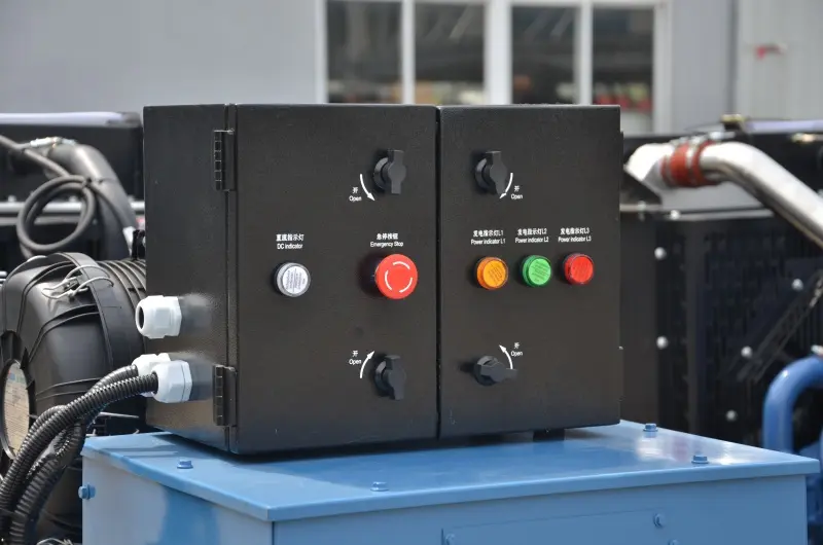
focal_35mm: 93
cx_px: 412
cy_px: 272
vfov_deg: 14.6
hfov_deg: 22.0
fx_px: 2122
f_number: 5.3
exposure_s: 1/320
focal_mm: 62
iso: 100
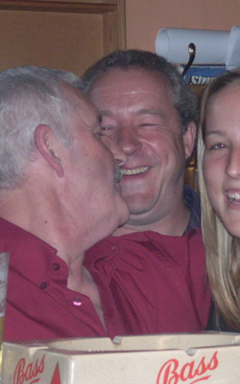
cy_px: 192
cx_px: 159
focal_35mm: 162
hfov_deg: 8.1
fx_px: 1695
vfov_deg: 12.9
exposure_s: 1/60
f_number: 5.2
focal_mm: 18.9
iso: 240
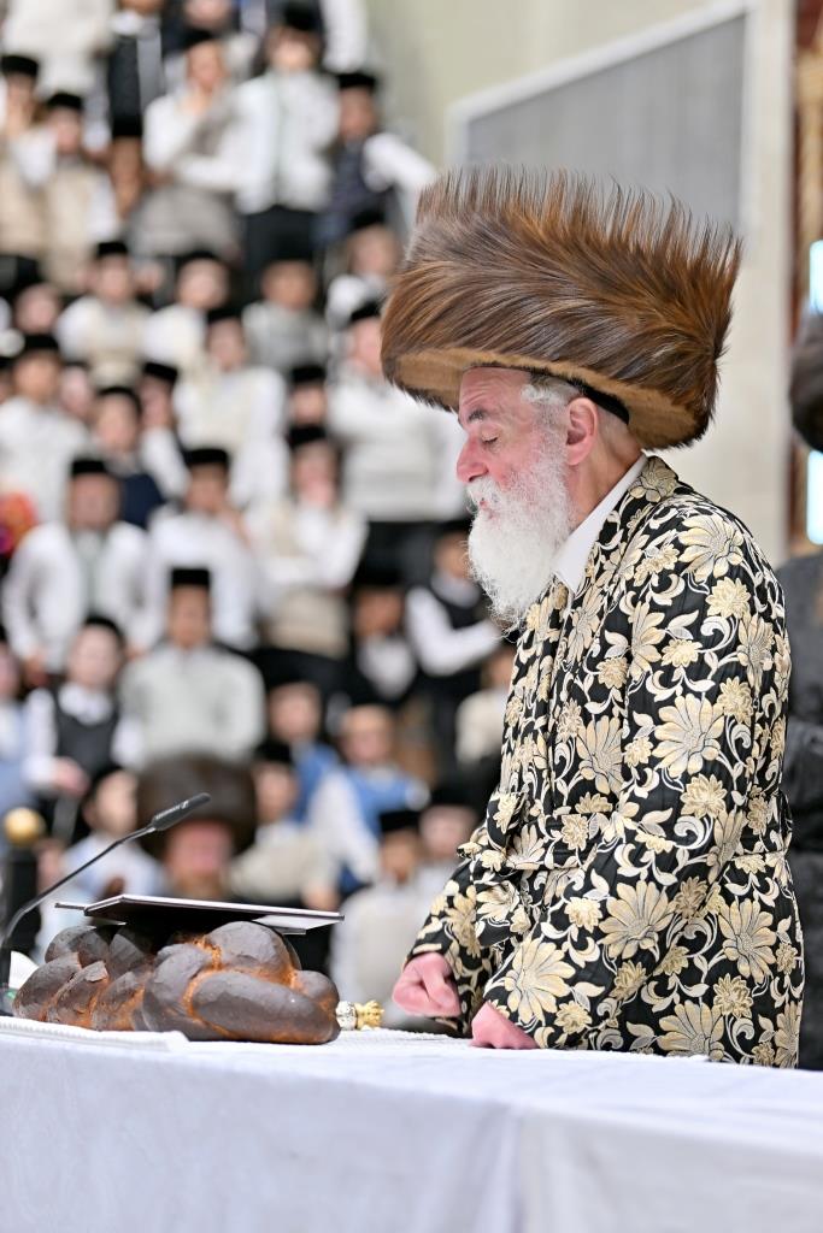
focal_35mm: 135
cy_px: 616
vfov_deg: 15.2
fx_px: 4627
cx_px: 412
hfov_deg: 10.2
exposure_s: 1/160
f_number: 2.8
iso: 160
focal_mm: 135
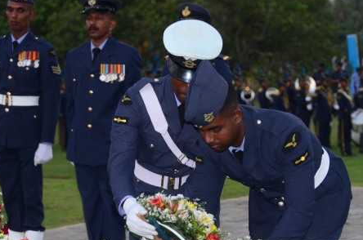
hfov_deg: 10.7
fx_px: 1939
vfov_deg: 7.1
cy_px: 144
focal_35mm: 193
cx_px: 194
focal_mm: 95
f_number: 5.6
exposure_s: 1/60
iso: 400
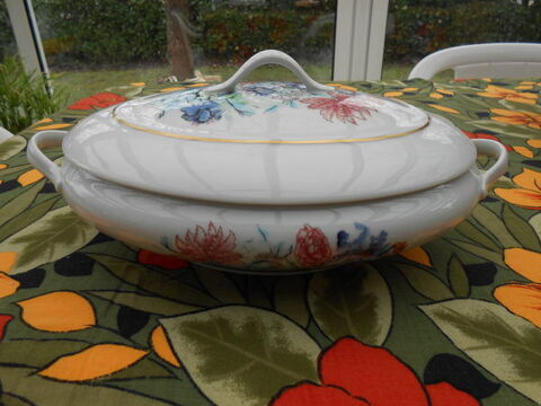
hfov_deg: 67.3
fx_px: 406
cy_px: 203
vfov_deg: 53.1
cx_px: 270
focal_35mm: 26
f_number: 3.5
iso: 80
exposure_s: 1/80
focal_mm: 4.6
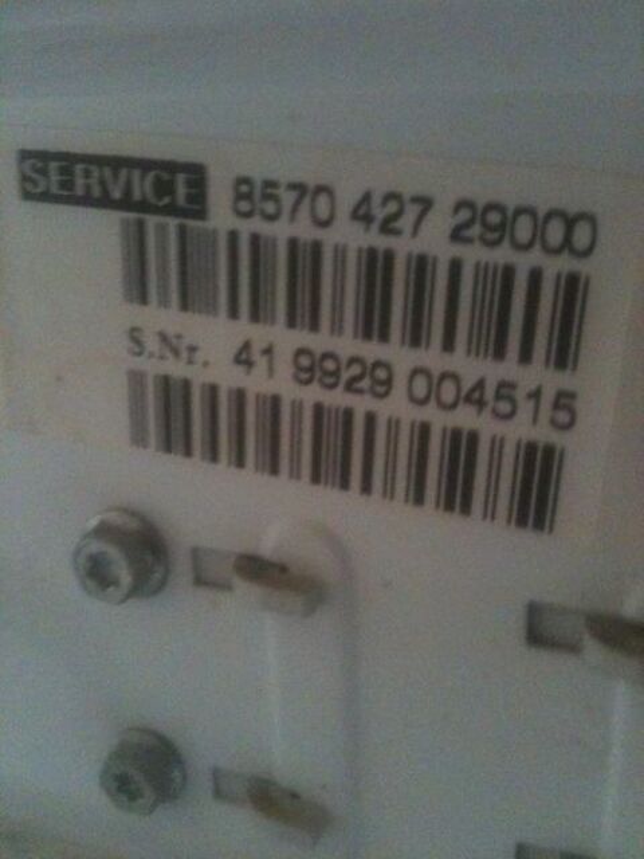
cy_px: 430
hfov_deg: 40.7
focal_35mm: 35
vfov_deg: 52.6
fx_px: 868
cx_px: 322
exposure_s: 1/11
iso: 500
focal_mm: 3.85
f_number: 2.8
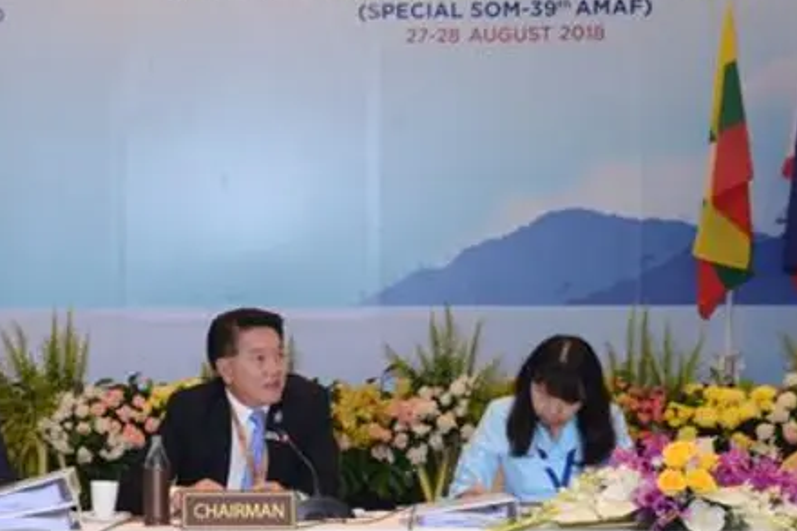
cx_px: 192
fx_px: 3607
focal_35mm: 163
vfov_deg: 8.4
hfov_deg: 12.6
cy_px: 283
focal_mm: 92
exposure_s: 1/160
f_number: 5.6
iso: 4000
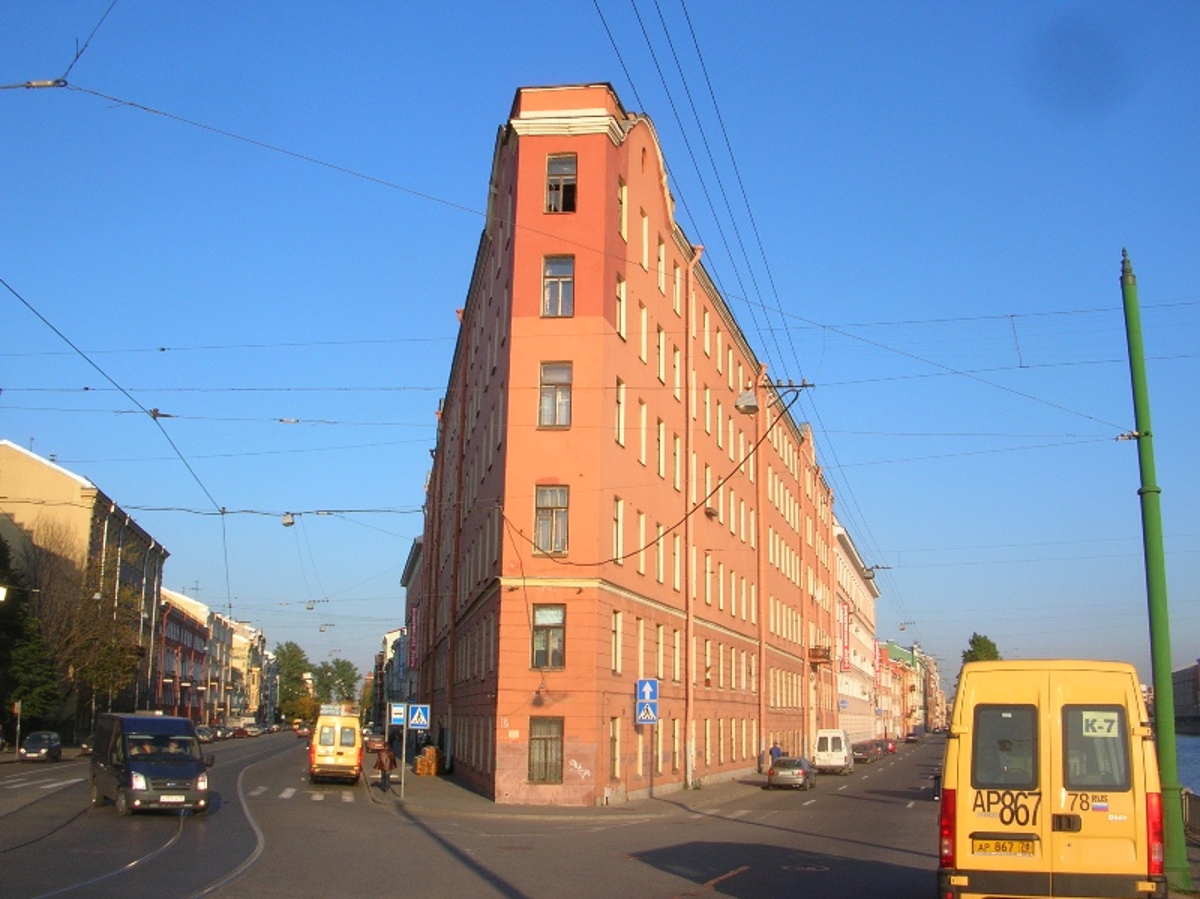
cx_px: 600
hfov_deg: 52.7
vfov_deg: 40.7
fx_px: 1213
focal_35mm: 35
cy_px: 450
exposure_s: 1/234
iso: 50
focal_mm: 5.8
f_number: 5.6
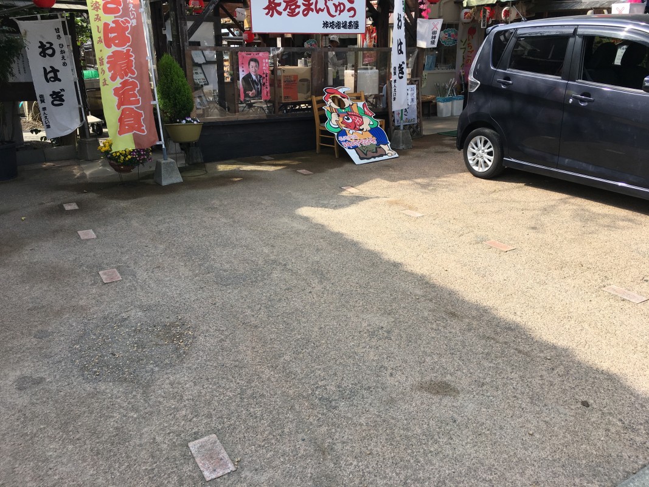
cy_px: 244
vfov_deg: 48.2
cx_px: 324
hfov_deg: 61.7
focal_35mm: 29
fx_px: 544
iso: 25
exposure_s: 1/705
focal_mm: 4.15
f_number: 2.2
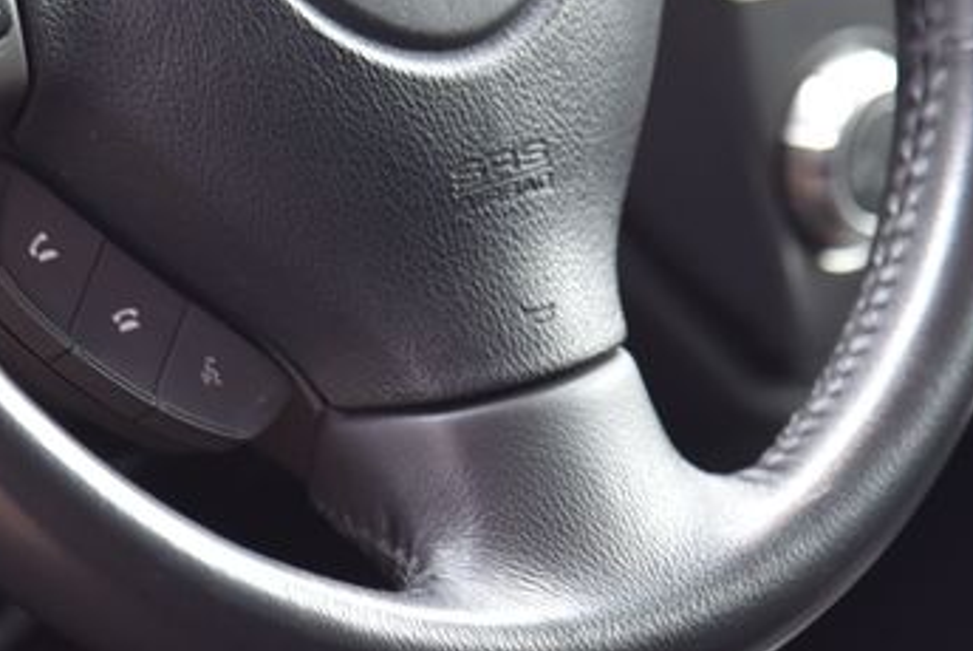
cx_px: 156
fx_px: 7655
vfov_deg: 4.8
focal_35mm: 283
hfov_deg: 7.3
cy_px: -147
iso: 500
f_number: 4
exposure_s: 1/30
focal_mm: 95
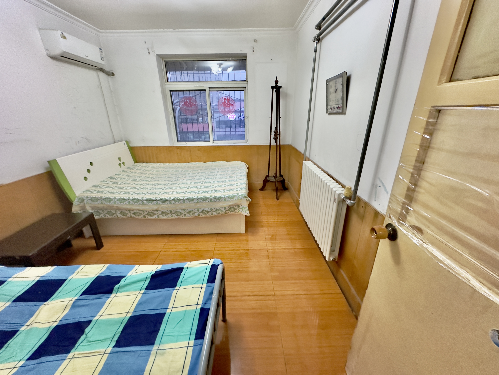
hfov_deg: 102.1
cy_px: 188
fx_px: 202
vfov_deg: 85.7
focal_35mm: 14
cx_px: 250
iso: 800
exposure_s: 1/50
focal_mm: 2.22
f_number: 2.2
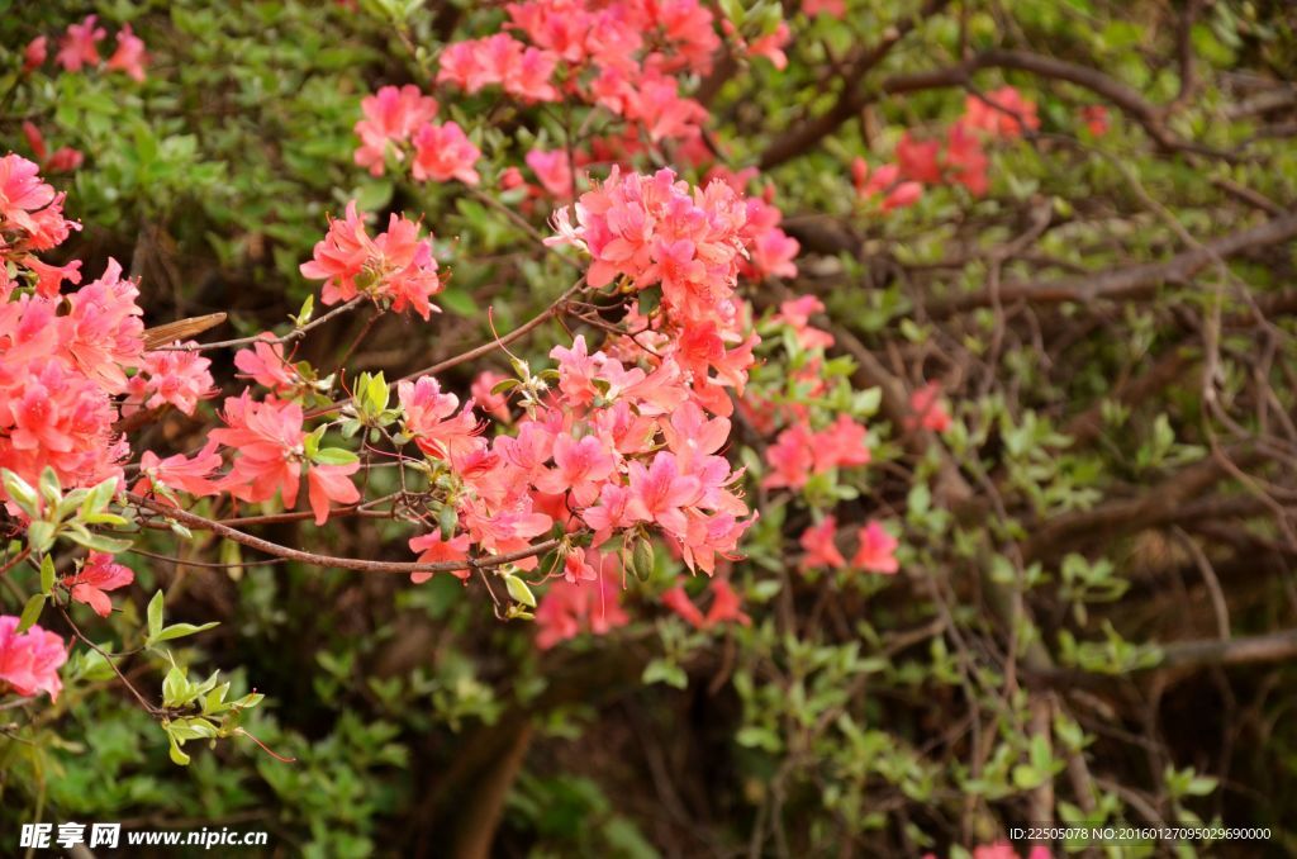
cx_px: 648
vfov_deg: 8.7
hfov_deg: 13.1
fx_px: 5662
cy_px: 430
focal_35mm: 158
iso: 320
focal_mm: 105
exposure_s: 1/160
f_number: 6.3
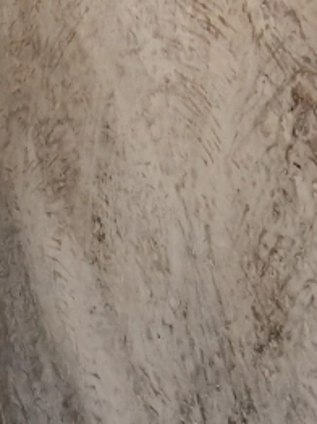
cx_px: -226
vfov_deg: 24.6
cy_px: -165
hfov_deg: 18.3
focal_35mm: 66
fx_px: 807
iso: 500
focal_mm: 1.96
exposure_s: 1/33
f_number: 2.2
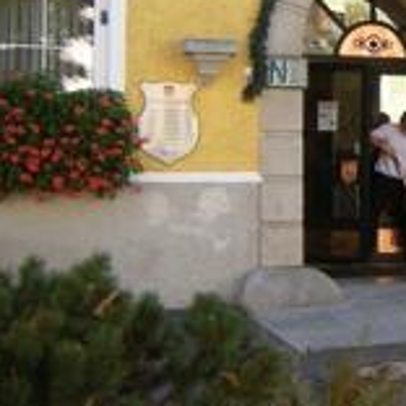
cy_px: 206
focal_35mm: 93
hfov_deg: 17.2
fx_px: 1234
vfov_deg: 18.7
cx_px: 574
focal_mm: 4.7
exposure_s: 1/153
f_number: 2.8
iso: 64
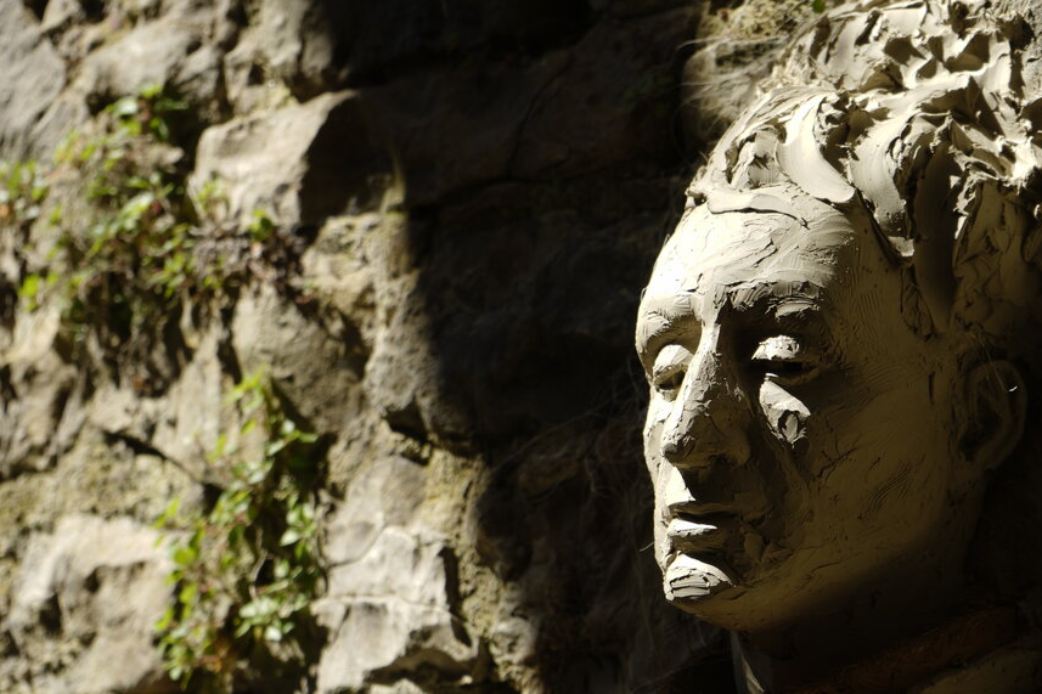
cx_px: 664
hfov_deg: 20.8
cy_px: 461
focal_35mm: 98
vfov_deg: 13.9
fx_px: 2836
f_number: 5.6
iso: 50
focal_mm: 70
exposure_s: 1/160
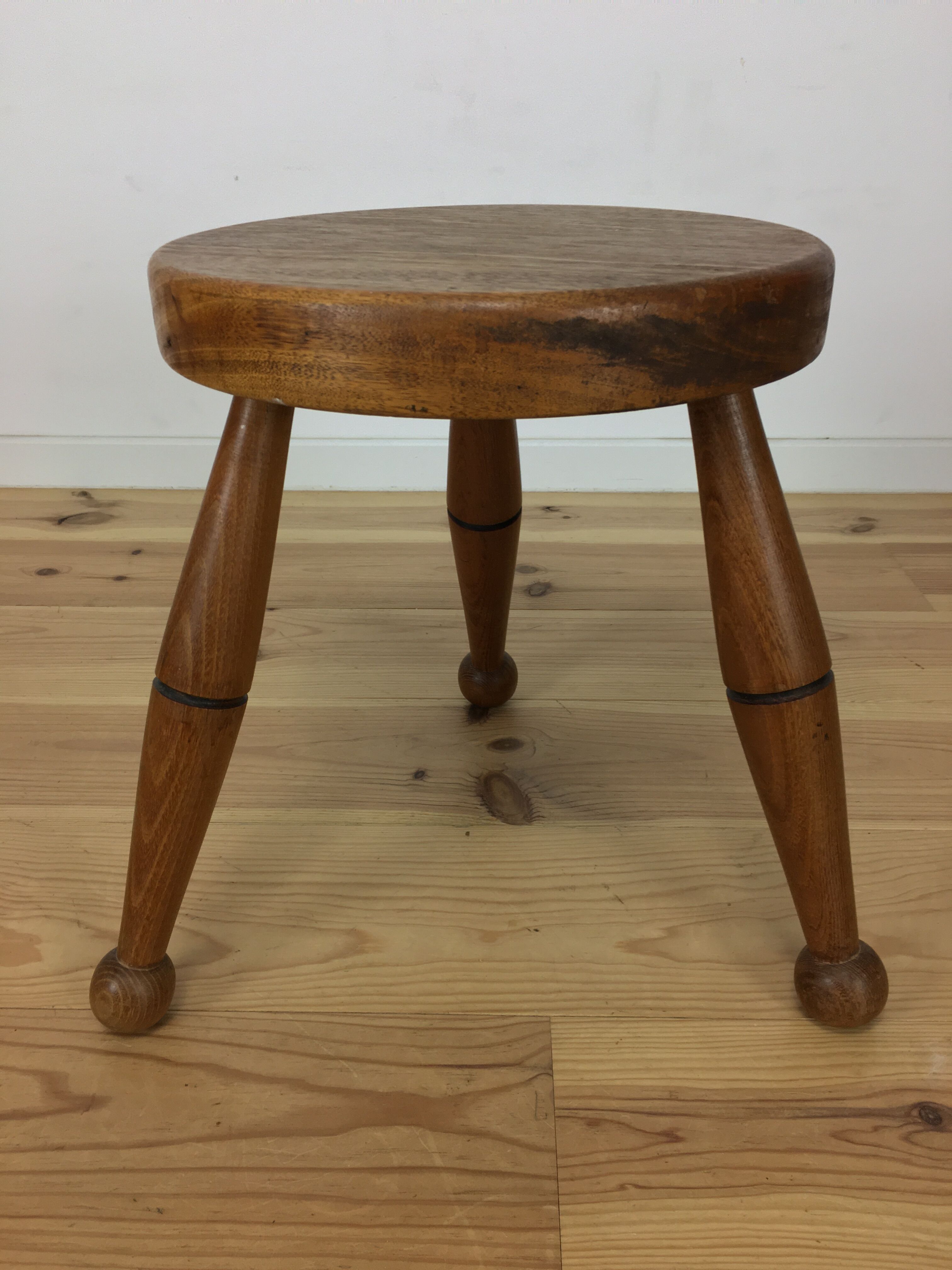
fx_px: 1063
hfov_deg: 48.2
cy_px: 635
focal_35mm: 29
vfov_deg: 61.7
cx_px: 476
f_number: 2.2
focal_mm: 4.15
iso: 40
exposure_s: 1/33
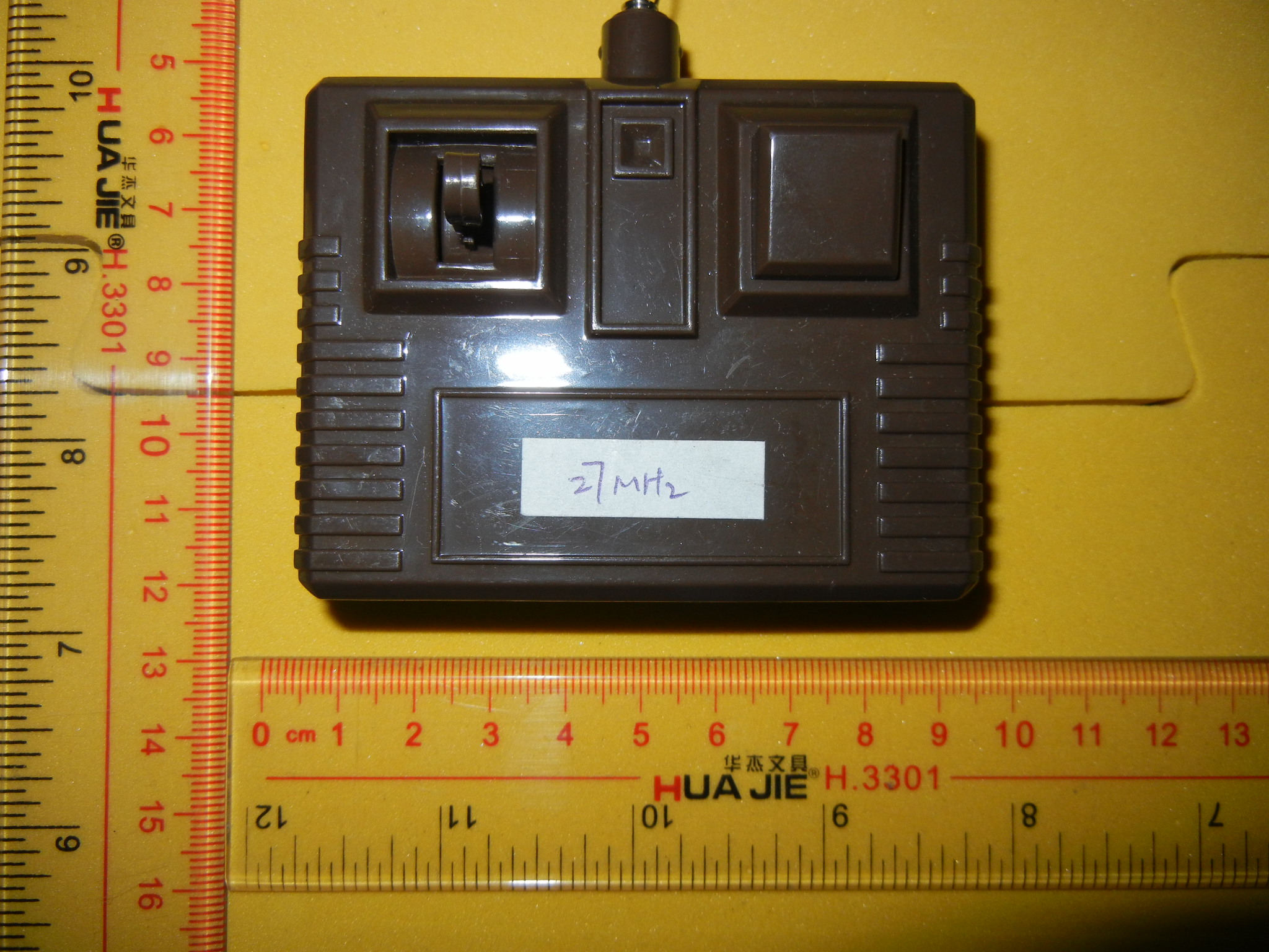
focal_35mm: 30
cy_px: 476
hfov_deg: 60.0
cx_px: 634
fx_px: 1100
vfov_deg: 46.8
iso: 200
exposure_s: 1/30
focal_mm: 5.4
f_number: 7
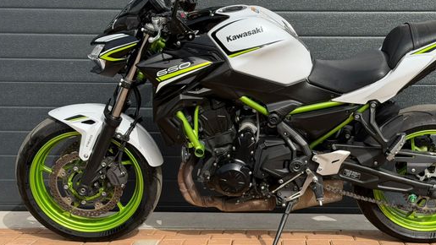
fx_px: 752
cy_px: 128
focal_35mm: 65
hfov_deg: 32.2
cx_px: 262
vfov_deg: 18.5
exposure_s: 1/2342
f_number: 1.78
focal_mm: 6.76
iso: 64
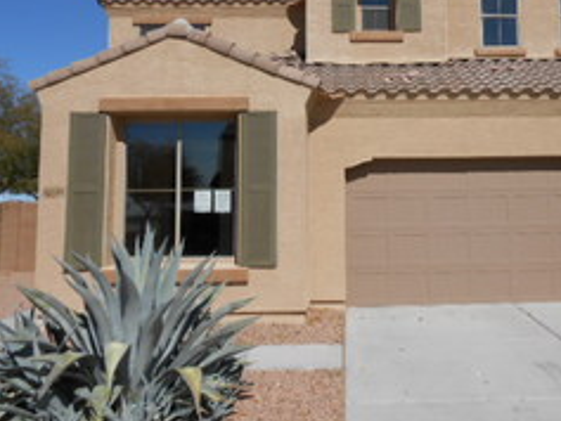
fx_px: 616
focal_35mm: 38
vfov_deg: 37.4
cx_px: 369
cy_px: 142
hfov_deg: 48.2
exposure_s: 1/1500
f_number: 3.5
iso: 80
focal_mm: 4.6
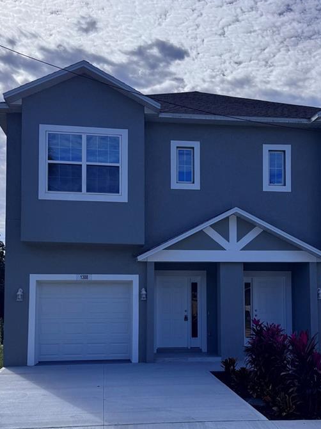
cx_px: 185
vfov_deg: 43.5
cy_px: 268
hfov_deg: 33.5
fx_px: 532
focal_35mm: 43
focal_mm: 6.76
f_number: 1.78
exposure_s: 1/10417
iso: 80
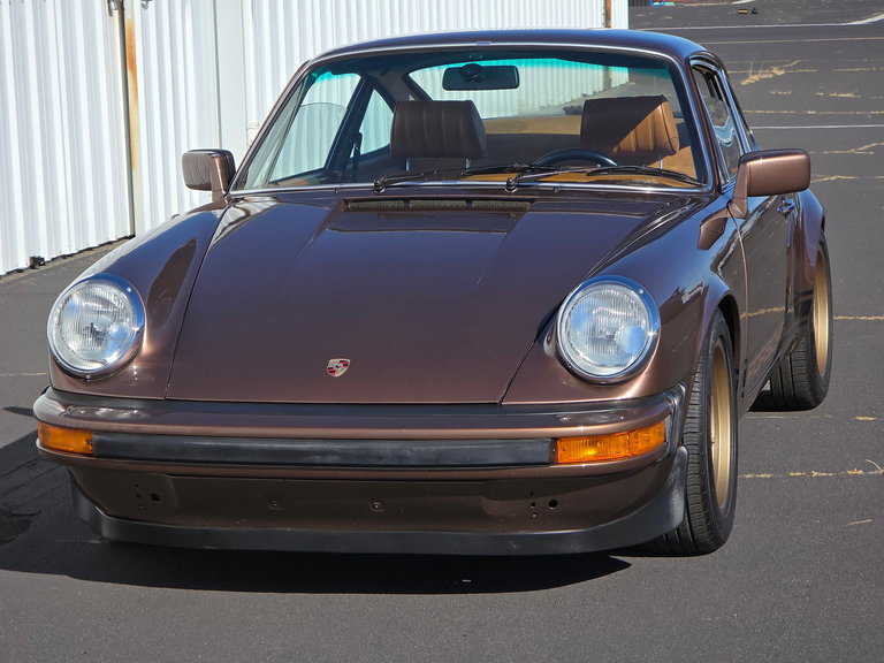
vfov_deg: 12.9
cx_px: 442
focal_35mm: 115
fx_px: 2937
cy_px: 332
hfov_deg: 17.1
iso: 64
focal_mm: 18.6
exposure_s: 1/1567
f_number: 3.4
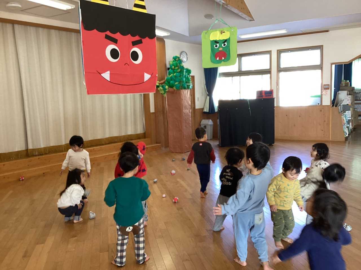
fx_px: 323
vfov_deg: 45.4
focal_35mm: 31
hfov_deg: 58.4
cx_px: 180
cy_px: 135
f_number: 2.4
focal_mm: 3.3
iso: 80
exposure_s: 1/50
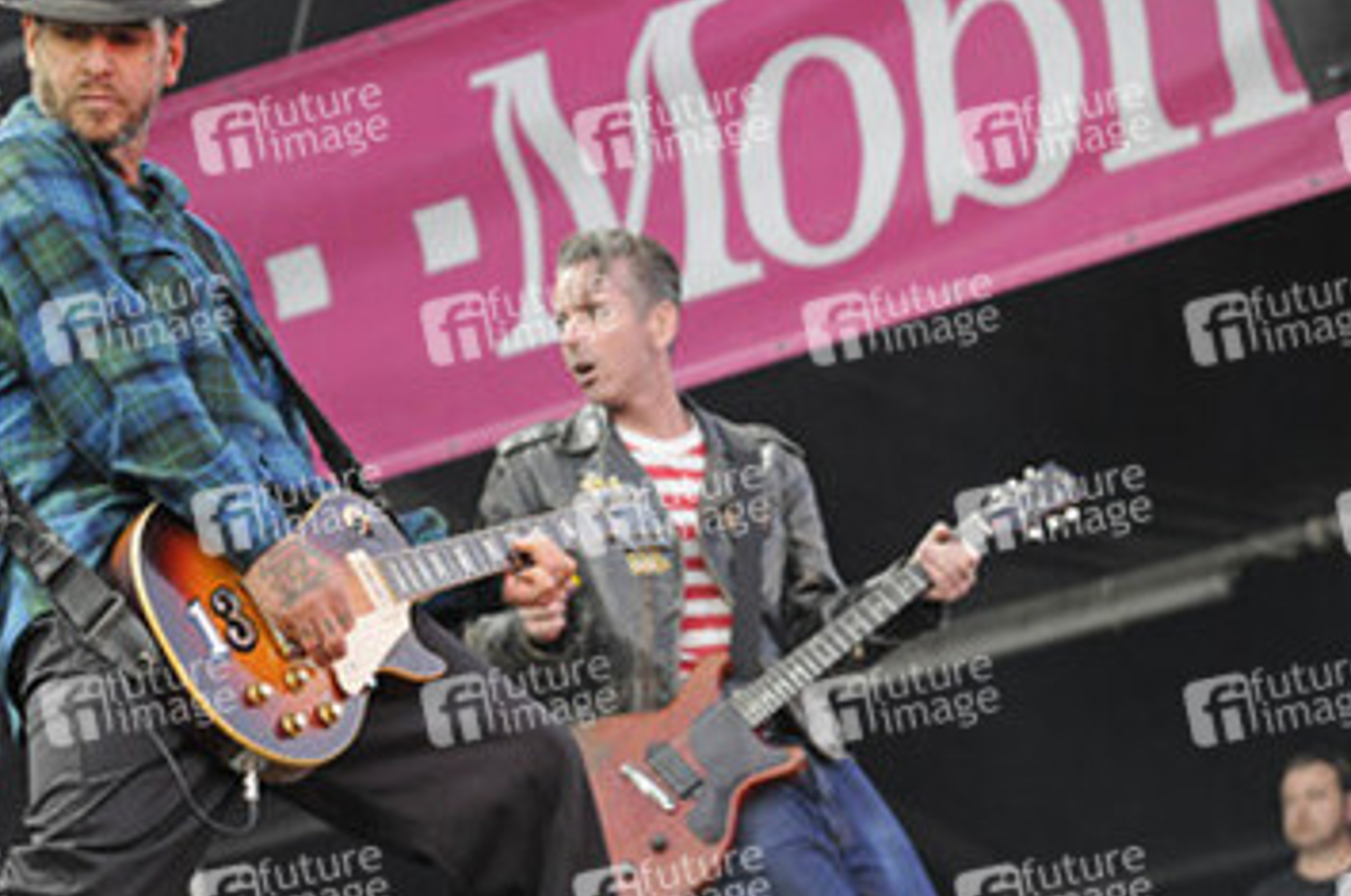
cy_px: 416
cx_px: 571
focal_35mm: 153
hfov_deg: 13.4
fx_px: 5734
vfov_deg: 8.9
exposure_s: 1/200
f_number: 4.5
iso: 1000
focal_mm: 80
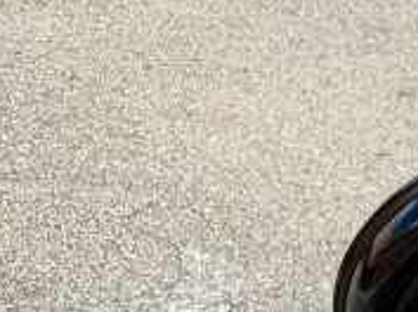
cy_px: 733
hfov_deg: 10.4
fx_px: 1747
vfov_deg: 9.2
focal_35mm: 145
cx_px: 1201
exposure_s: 1/2299
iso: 80
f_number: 1.78
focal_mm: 6.76
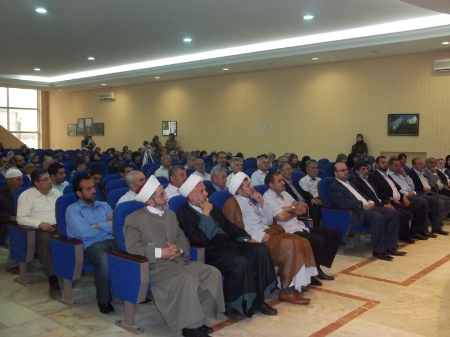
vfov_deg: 39.7
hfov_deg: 51.4
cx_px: 225
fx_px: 468
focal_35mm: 36
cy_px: 168
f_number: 3.1
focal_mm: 6.5
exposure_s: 1/30
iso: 320
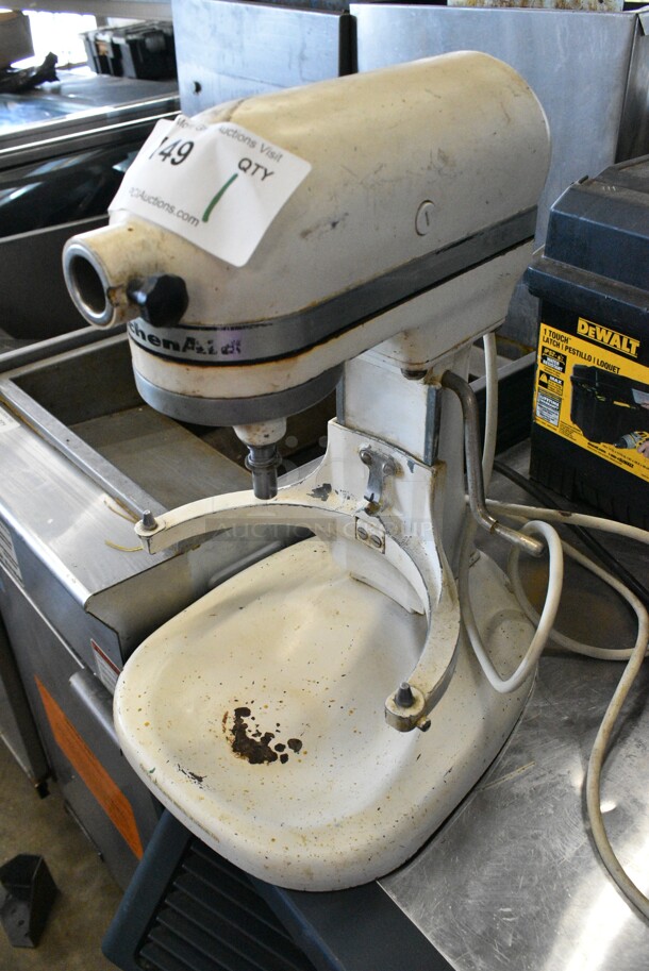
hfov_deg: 43.7
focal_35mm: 30
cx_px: 324
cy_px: 486
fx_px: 810
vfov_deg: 61.9
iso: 6400
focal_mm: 20
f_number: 8
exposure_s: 1/200
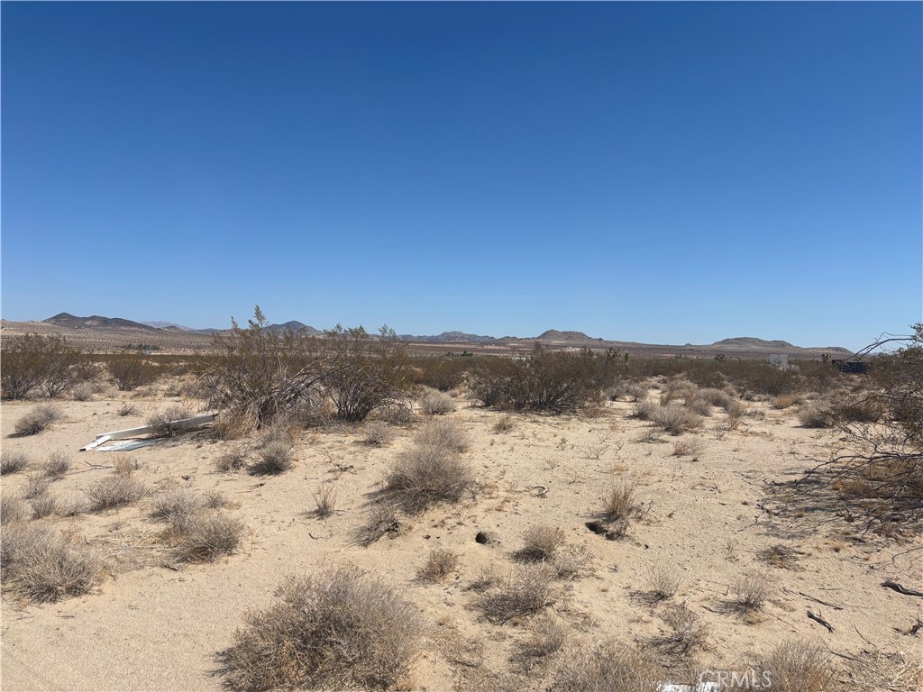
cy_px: 346
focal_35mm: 26
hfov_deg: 67.3
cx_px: 462
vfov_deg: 53.1
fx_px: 693
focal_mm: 5.96
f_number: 1.6
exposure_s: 1/6711
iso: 50
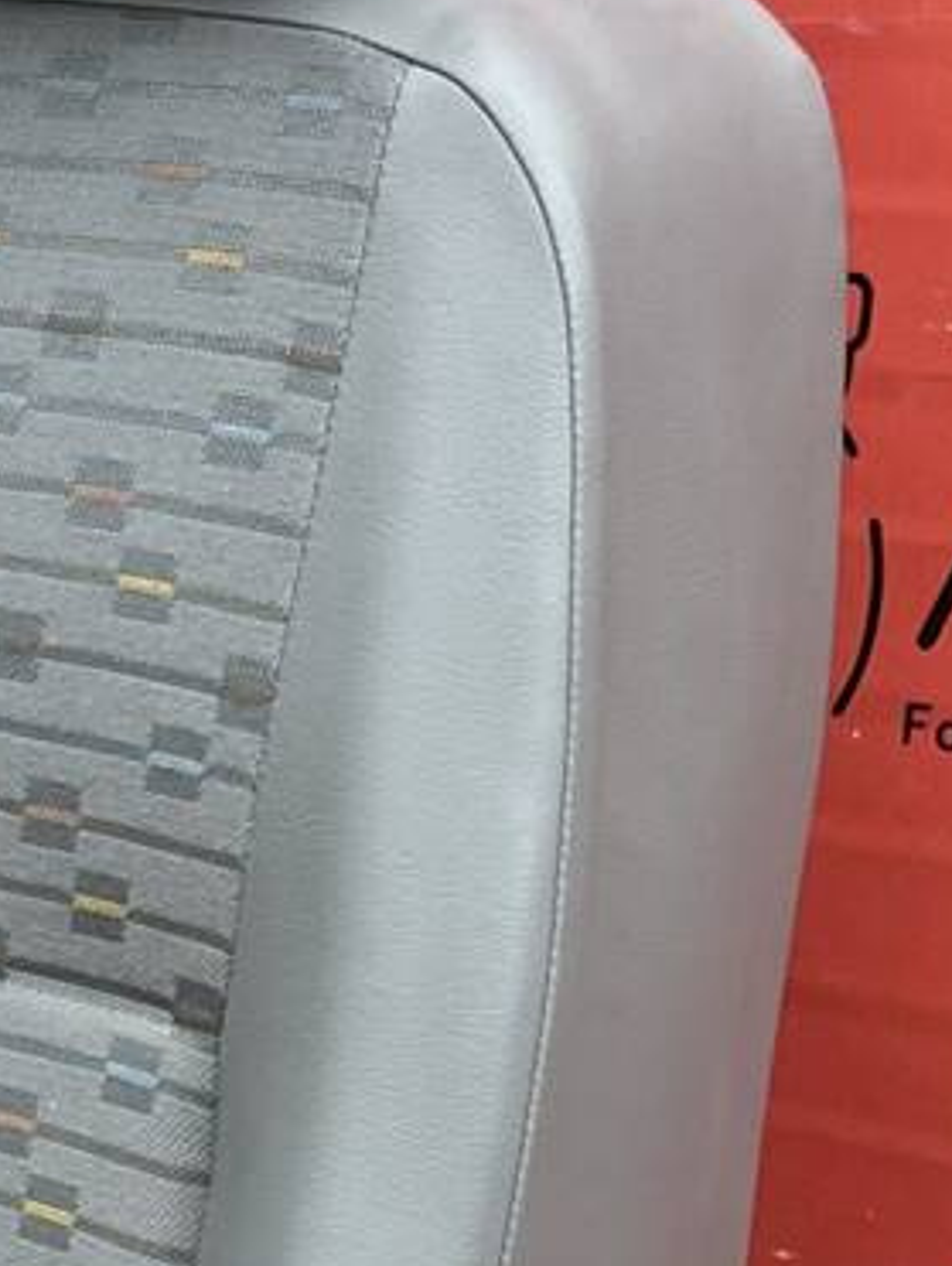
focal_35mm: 112
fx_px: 4100
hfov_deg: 12.5
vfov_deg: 16.8
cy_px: 1529
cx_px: -508
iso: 80
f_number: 1.6
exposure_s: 1/121
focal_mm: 5.1
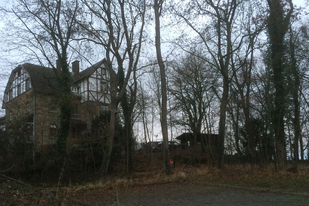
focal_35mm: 38
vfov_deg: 34.8
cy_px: 133
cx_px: 130
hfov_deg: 50.5
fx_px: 326
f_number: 2.2
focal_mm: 4.15
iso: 64
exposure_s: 1/33
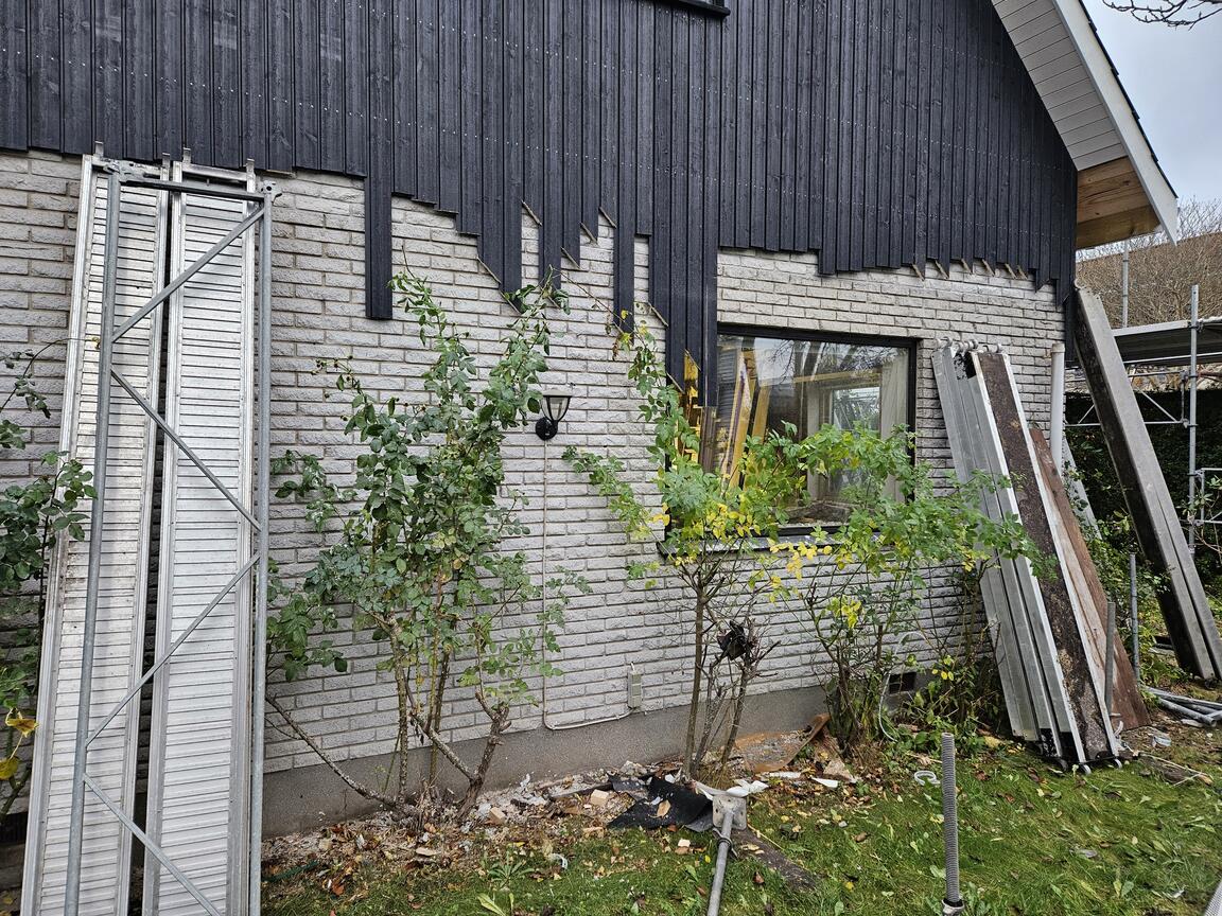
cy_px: 458
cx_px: 611
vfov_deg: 58.9
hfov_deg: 73.9
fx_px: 812
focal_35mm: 23
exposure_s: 1/100
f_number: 1.8
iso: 125
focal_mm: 5.4
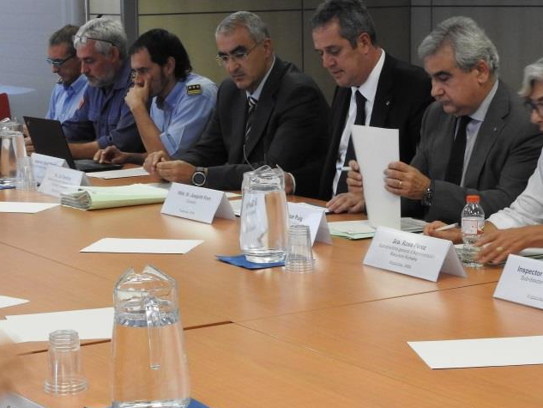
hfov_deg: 20.2
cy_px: 192
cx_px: 189
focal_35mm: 97
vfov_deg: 15.2
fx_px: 1522
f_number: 4.2
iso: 360
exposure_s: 1/30
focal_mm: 10.7
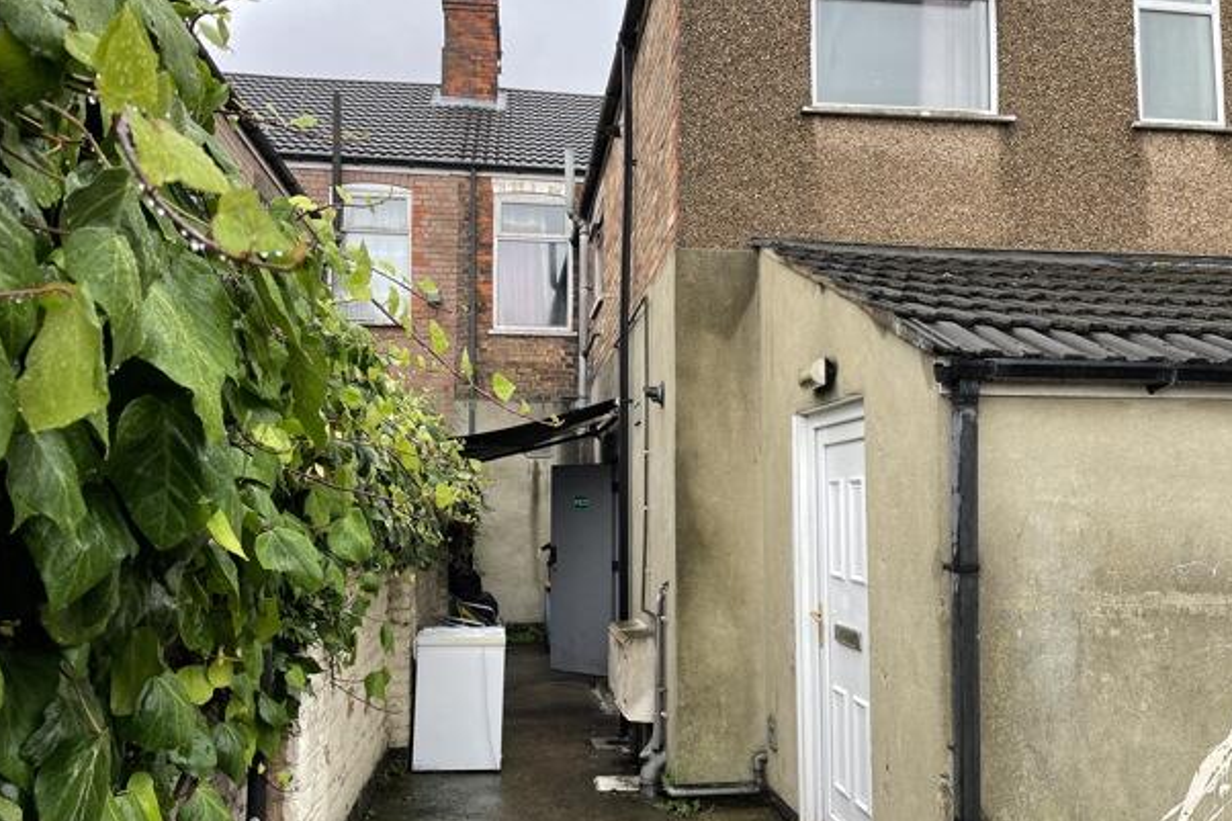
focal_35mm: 29
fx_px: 992
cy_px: 450
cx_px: 637
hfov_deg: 63.7
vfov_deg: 44.9
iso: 32
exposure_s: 1/374
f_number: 1.6
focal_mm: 4.2
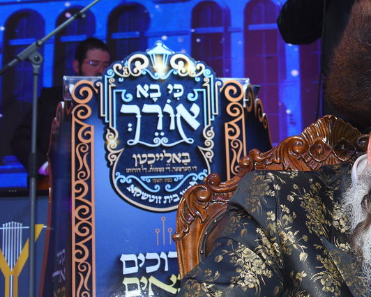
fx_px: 868
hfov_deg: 22.1
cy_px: 112
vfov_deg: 19.4
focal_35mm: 79
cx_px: 455
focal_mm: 32
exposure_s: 1/125
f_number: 5.6
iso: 1600
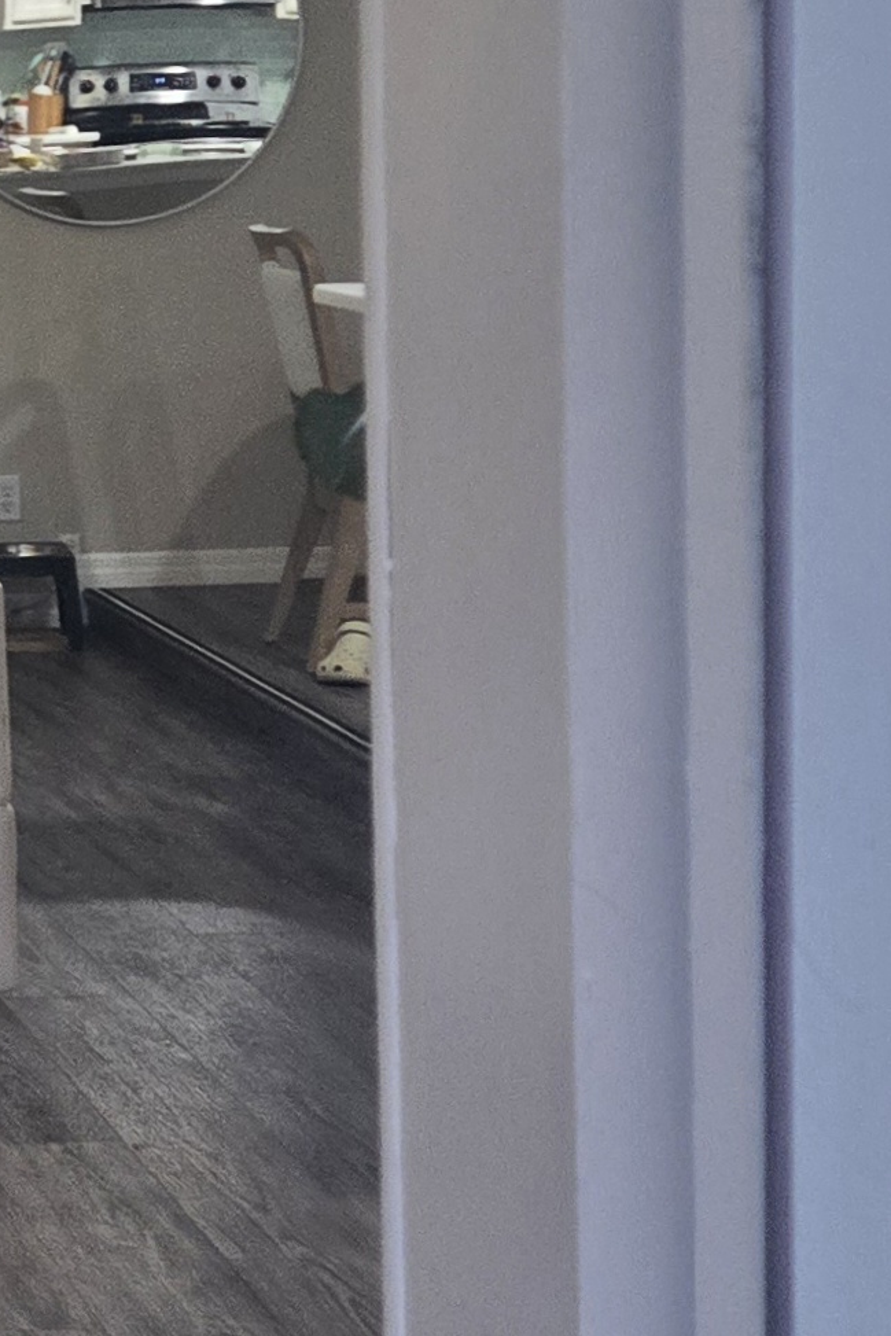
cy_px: 390
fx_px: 3451
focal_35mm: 93
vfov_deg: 21.8
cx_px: -836
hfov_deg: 13.0
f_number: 1.8
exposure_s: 1/120
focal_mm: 5.4
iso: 250
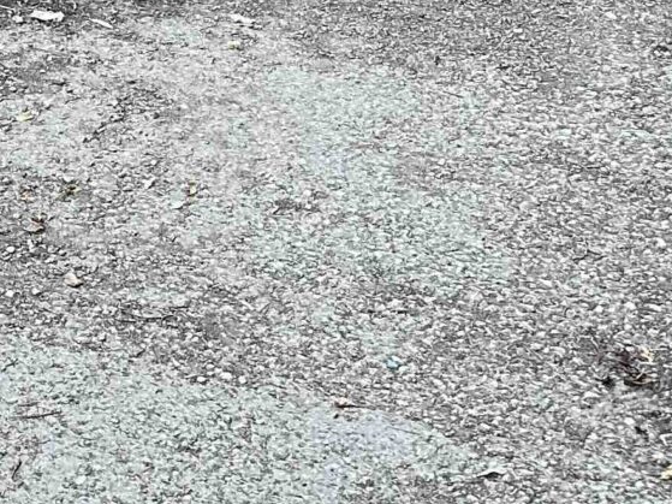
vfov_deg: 11.5
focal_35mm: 110
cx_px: -579
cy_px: -647
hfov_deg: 15.2
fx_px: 2135
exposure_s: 1/110
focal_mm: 6.86
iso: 250
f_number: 1.78
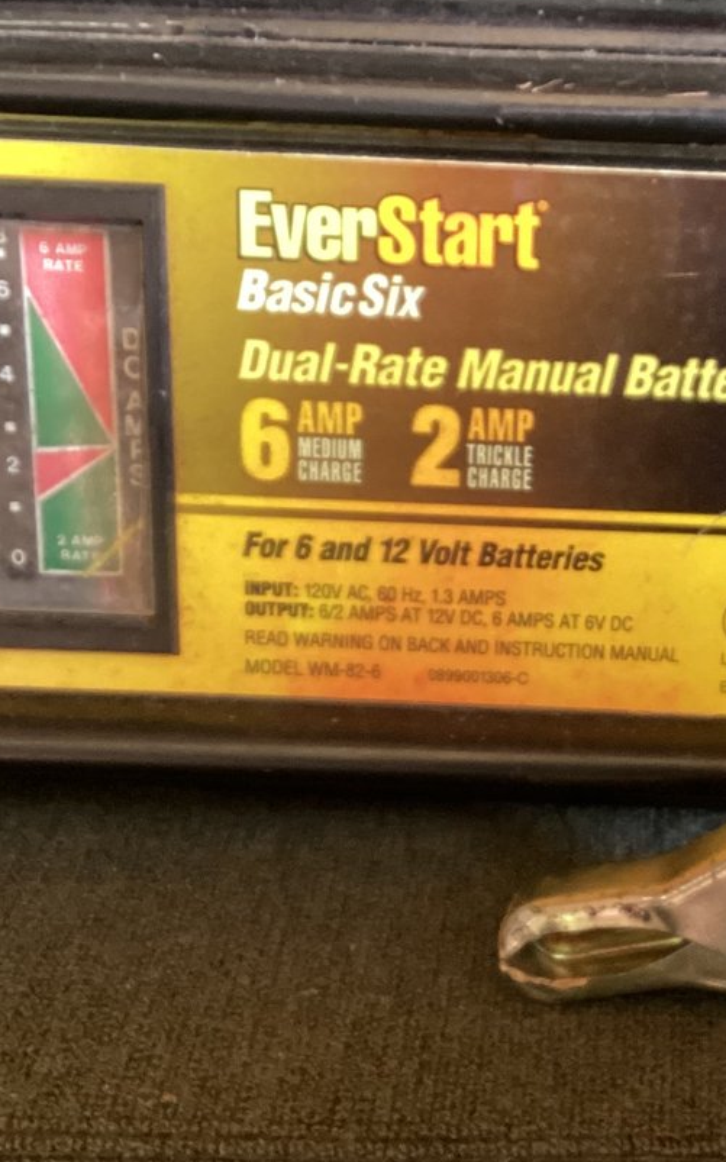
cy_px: 570
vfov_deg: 33.0
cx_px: 609
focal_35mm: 62
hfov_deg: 20.6
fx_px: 1963
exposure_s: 1/33
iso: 320
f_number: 2.4
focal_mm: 3.3
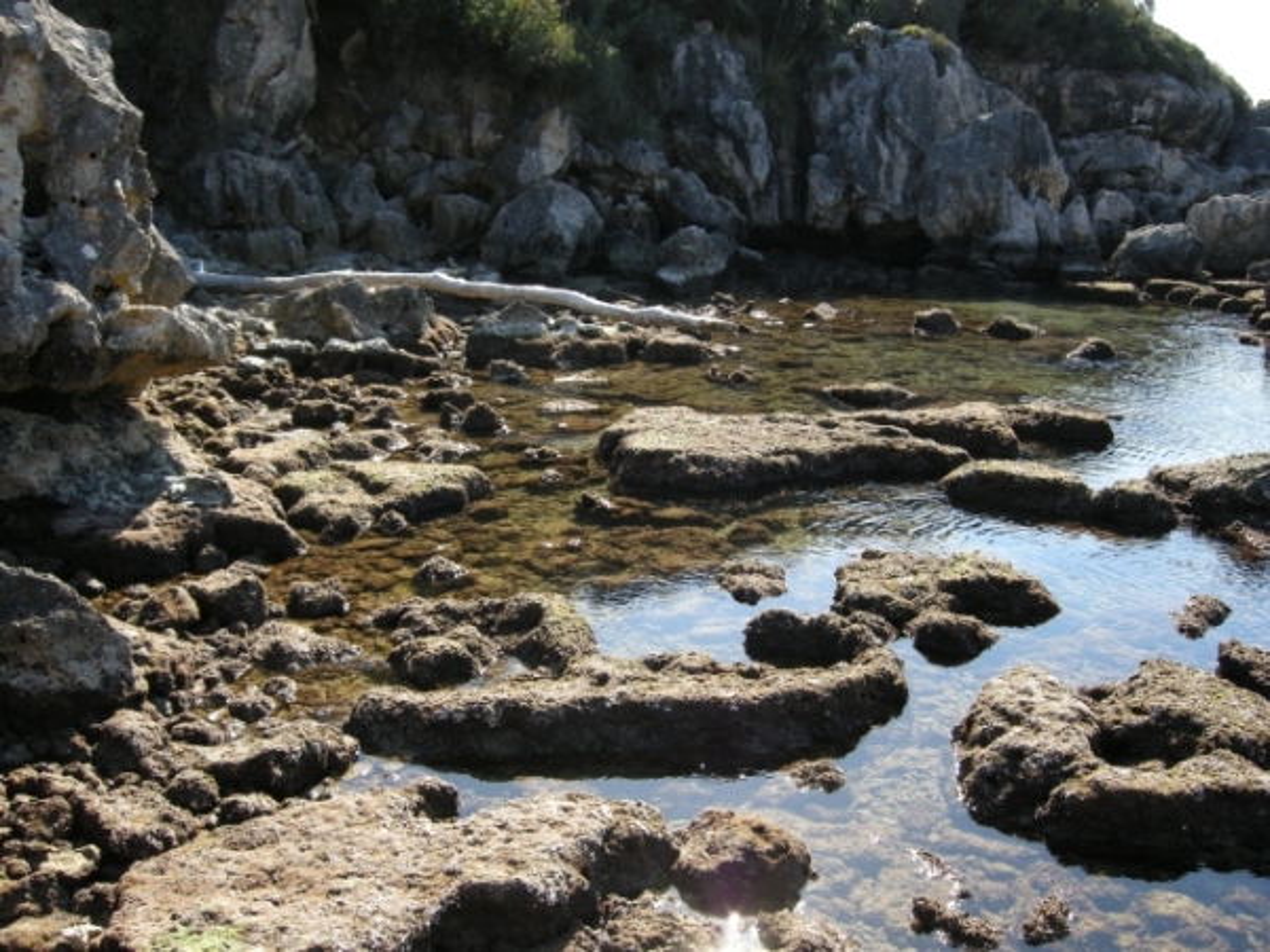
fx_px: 1284
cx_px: 635
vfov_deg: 40.7
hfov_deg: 52.6
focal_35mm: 35
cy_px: 476
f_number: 3.8
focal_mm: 7.5
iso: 64
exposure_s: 1/170
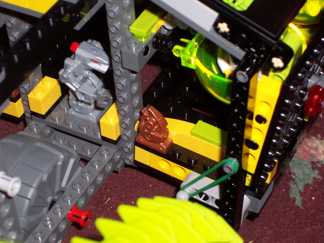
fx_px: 1039
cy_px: 122
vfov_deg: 13.3
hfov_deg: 17.7
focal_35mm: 111
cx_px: 162
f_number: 4.8
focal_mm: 16.8
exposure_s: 1/90
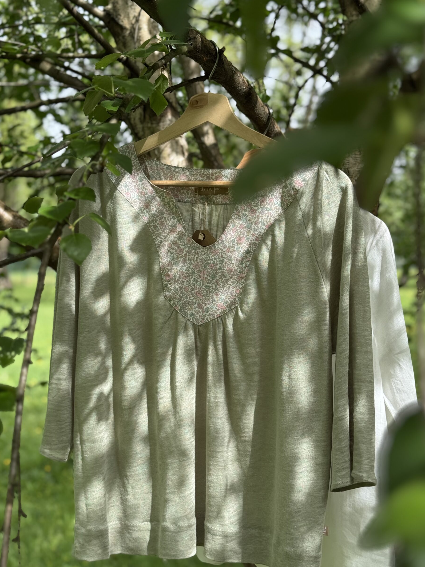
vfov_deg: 37.5
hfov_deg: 28.6
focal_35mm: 51
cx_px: 205
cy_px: 297
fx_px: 835
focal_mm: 6.76
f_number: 1.78
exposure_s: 1/1287
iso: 64
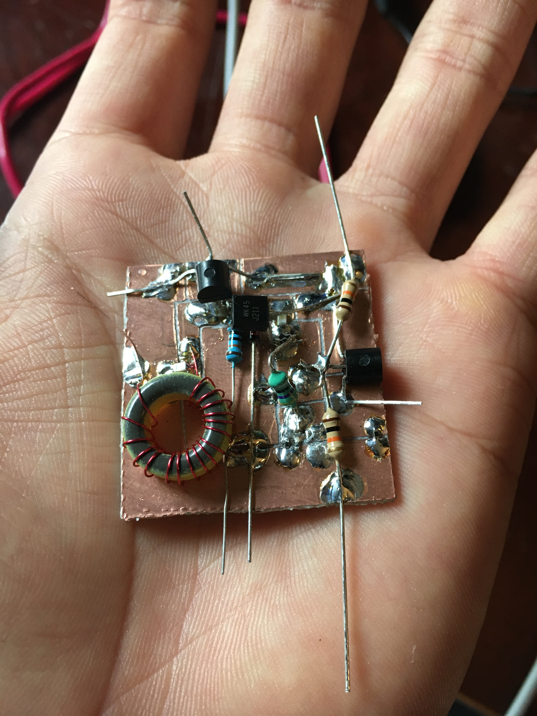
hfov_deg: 48.2
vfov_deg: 61.7
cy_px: 358
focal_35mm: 29
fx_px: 600
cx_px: 268
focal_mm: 4.15
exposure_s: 1/30
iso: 125
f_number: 2.2
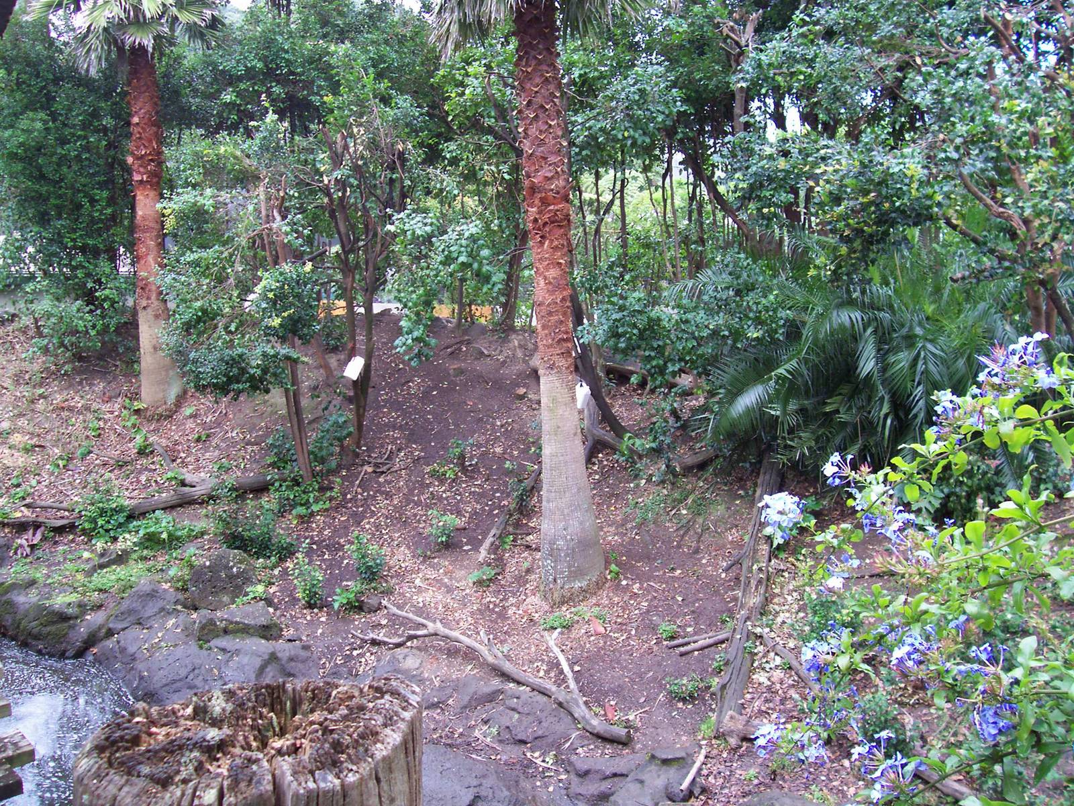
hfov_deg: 54.0
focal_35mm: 34
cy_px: 403
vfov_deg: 41.8
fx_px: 1055
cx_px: 537
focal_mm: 5.6
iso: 80
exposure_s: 1/53.3
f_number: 2.7
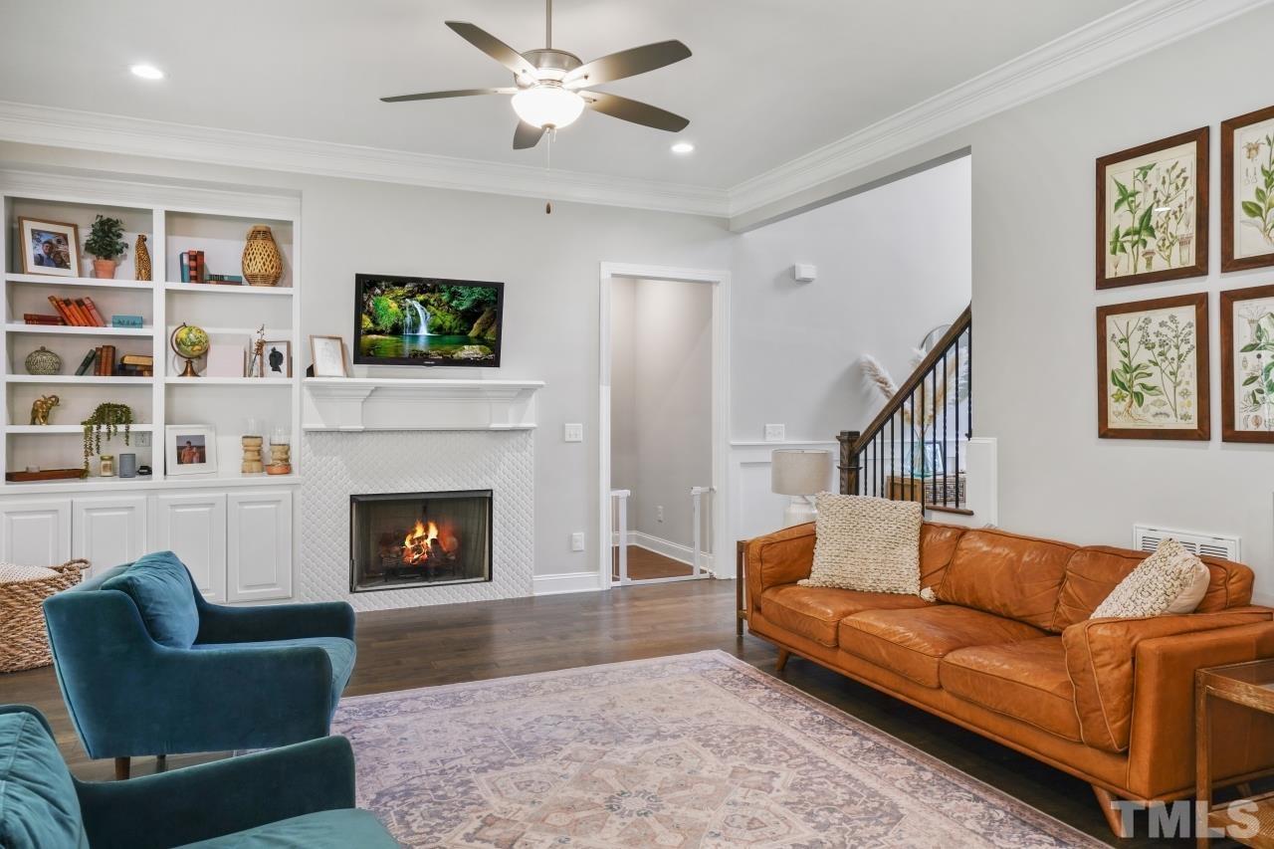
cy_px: 424
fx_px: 849
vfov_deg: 53.1
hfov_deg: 73.8
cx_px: 637
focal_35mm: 24
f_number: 10
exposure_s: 1/3
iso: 250
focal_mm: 24
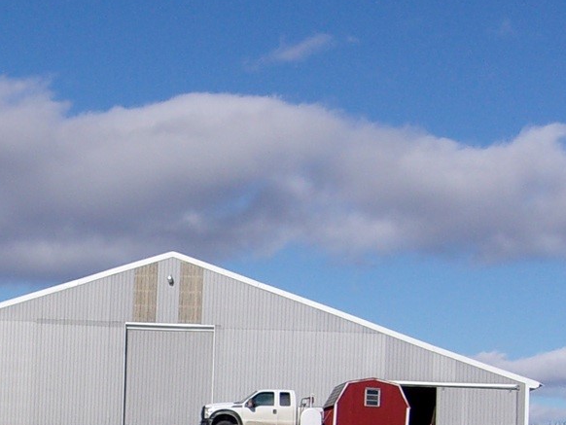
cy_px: 408
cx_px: 155
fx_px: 1554
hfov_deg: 20.5
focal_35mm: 95
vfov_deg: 15.3
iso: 80
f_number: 10.4
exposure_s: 1/200
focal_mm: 4.9
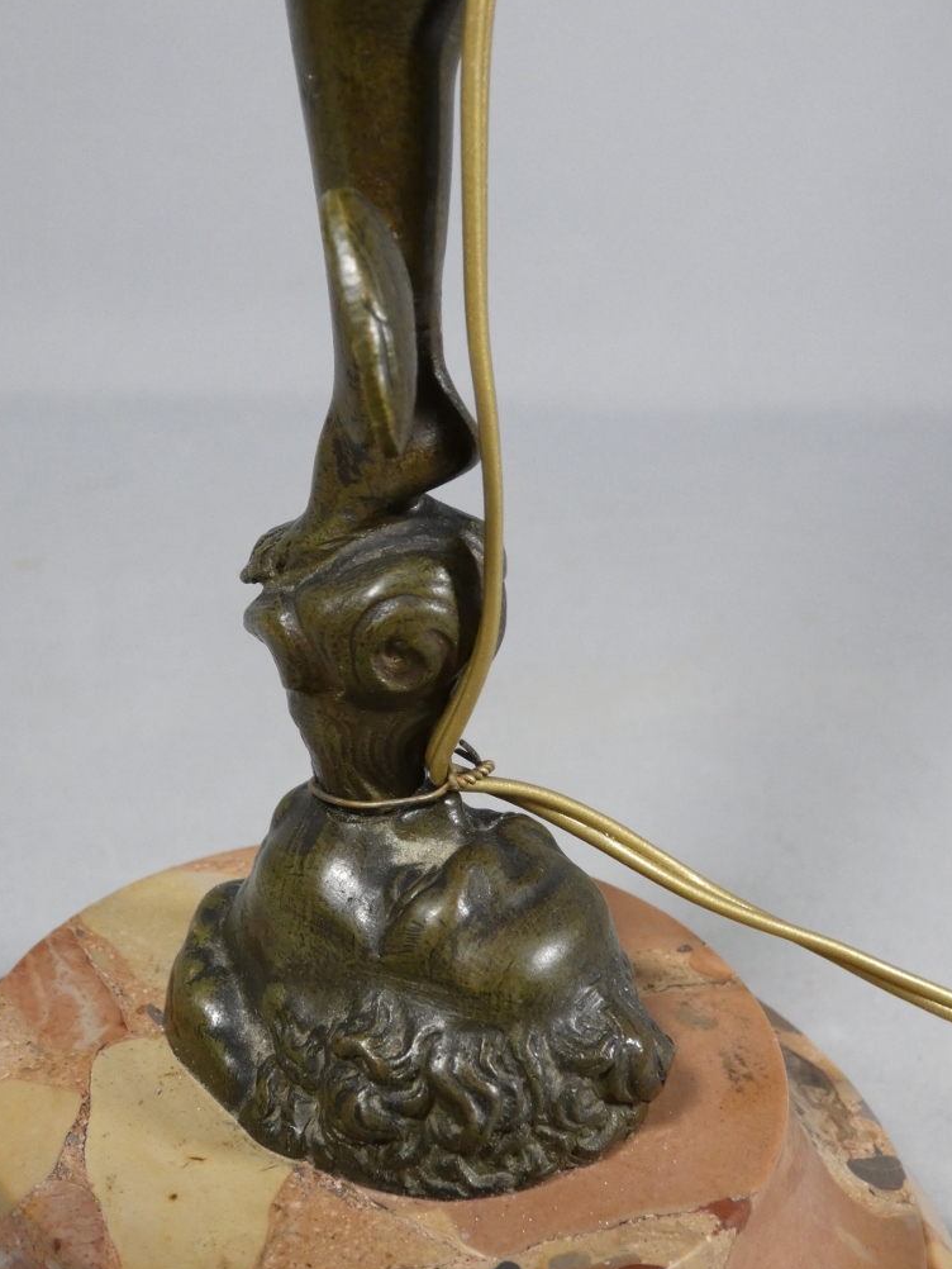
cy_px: 634
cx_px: 477
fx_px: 1723
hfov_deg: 30.9
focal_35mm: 47
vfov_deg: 40.4
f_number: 3.8
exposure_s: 1/125
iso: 320
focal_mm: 8.2
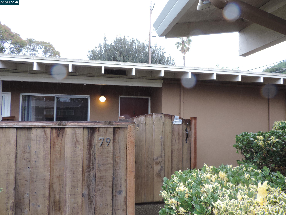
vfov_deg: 56.8
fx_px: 198
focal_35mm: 24
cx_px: 143
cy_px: 108
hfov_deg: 71.6
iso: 80
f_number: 3
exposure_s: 1/50
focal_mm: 4.3
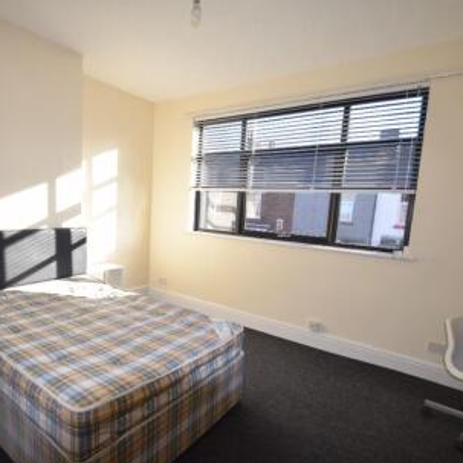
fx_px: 303
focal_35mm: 20
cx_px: 164
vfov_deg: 74.8
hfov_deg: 73.1
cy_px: 238
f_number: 5.6
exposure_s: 1/125
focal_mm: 10
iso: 140
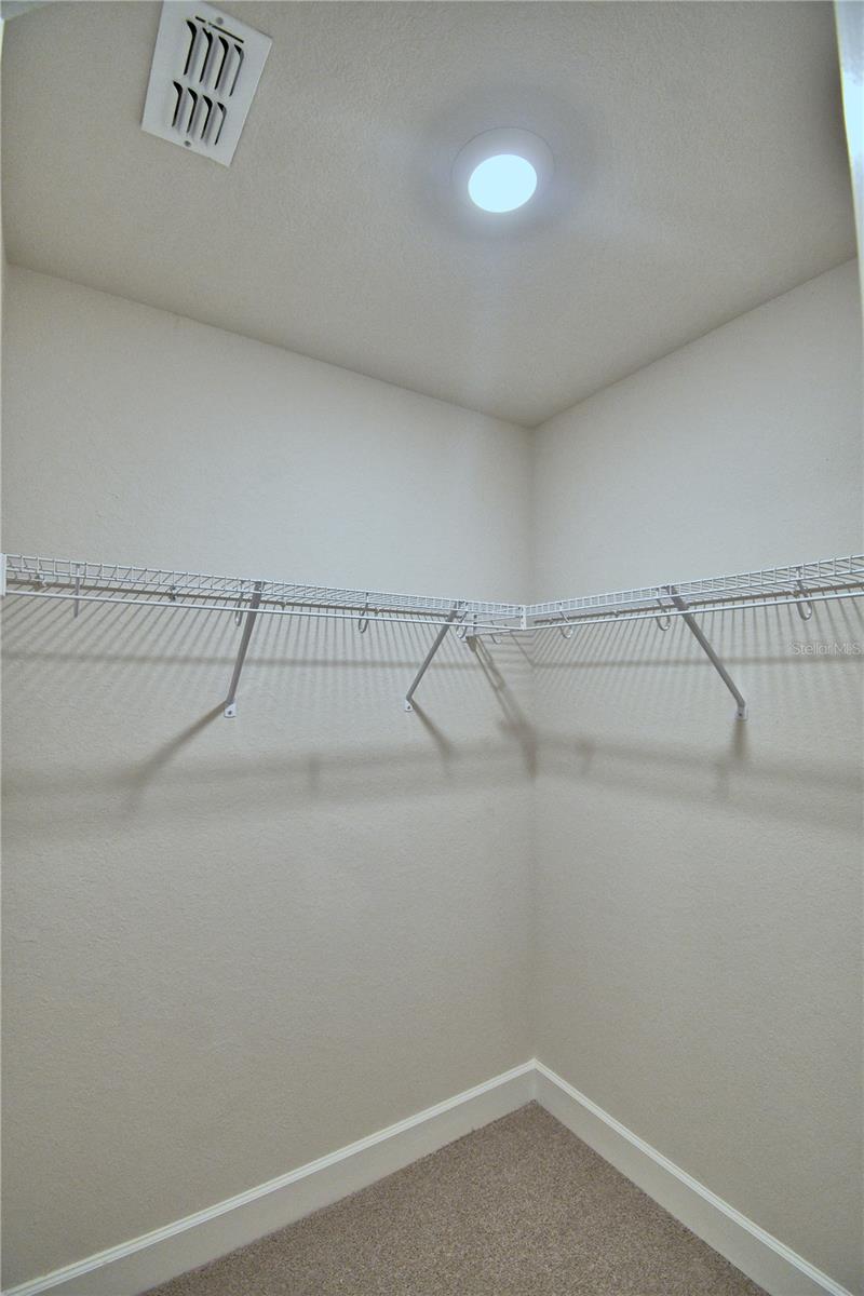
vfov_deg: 100.4
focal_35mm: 15
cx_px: 432
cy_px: 648
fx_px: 540
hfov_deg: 77.3
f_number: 4.5
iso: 400
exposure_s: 1/60
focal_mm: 10
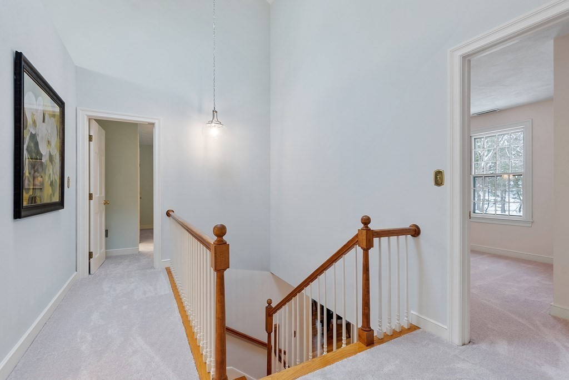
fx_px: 237
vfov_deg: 77.3
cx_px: 284
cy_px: 190
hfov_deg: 100.4
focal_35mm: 15
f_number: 8
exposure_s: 4
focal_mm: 10
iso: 100
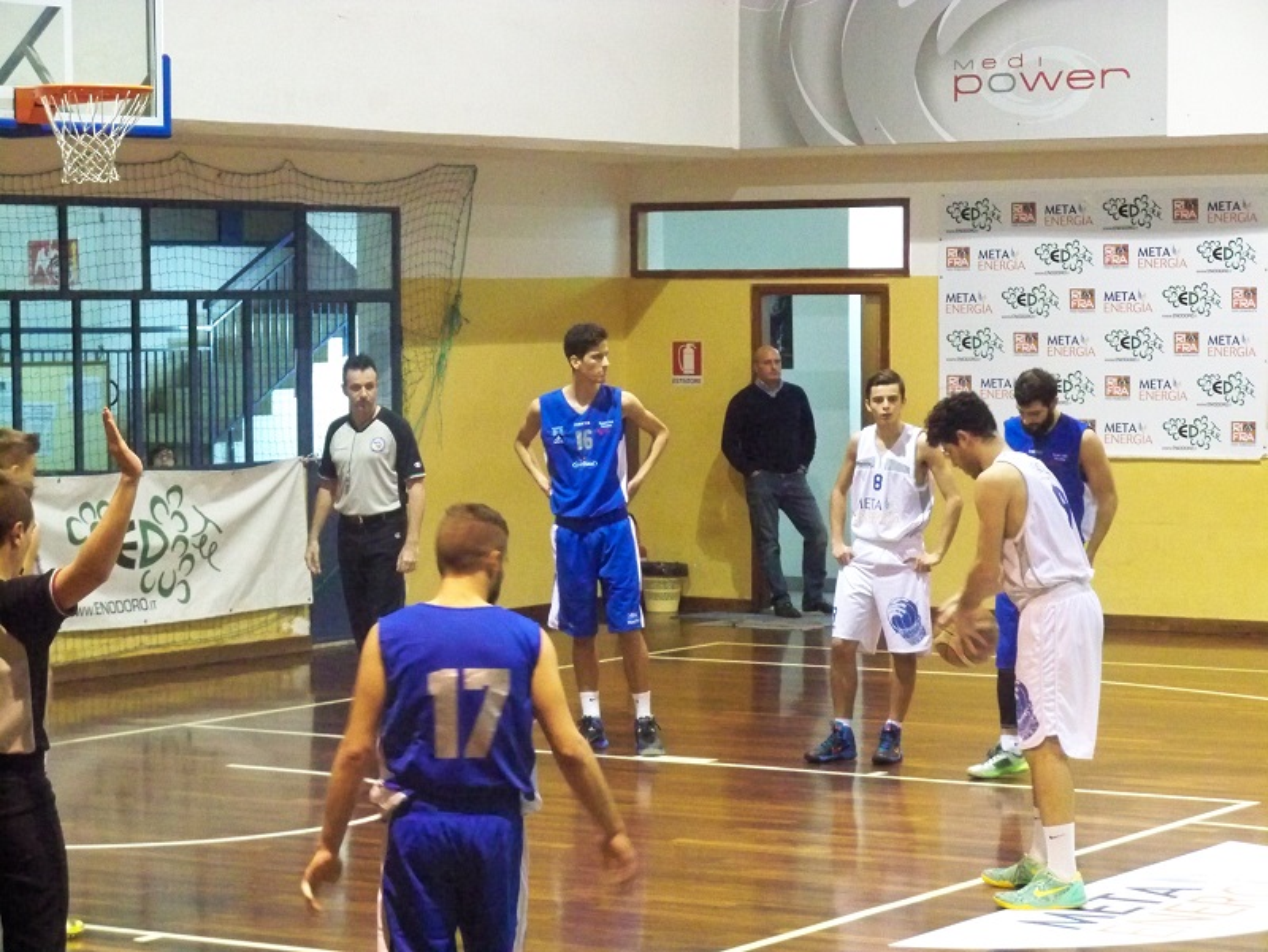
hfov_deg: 18.5
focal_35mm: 106
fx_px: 3885
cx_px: 634
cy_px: 476
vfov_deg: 14.0
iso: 1600
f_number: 4.2
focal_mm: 18.8
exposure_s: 1/30
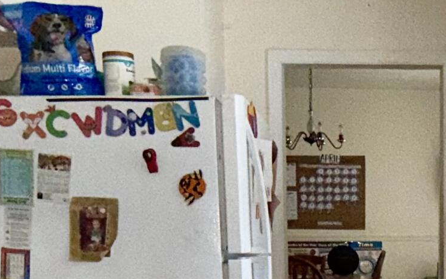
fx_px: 729
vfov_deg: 20.8
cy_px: 287
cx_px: 424
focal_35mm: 60
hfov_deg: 31.9
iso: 80
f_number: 2.2
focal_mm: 2.22
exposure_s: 1/122
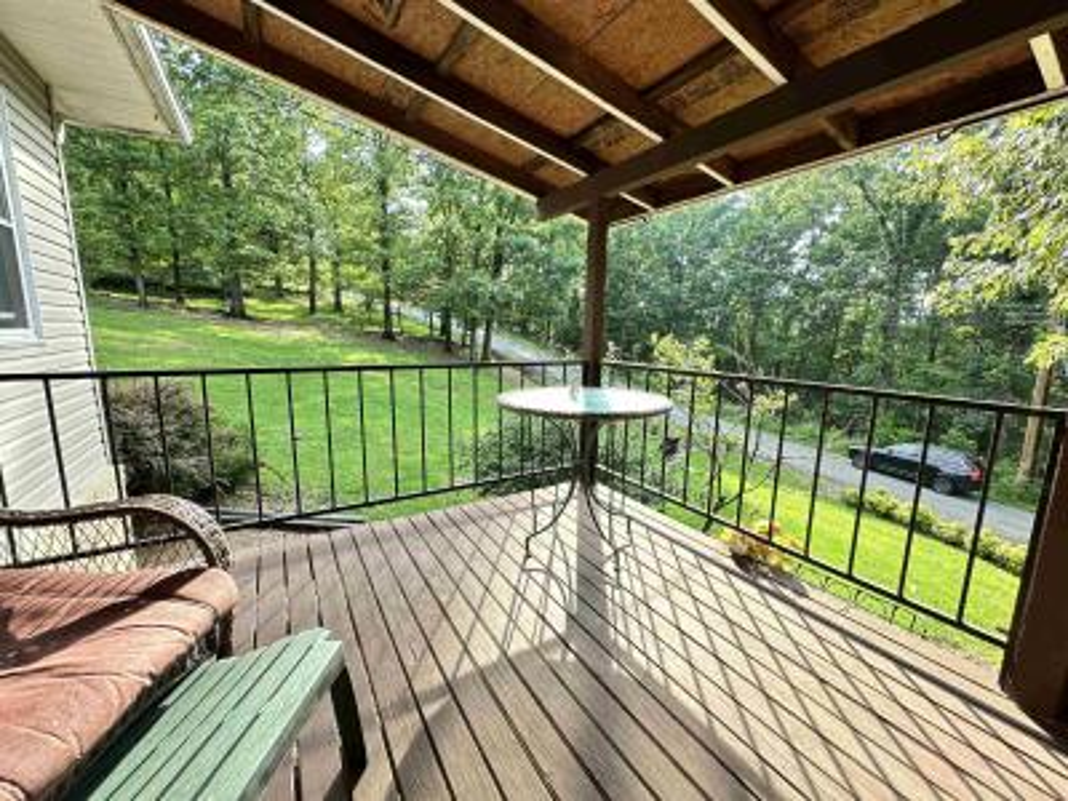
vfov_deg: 85.7
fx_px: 432
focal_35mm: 14
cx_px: 534
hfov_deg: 102.1
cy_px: 400
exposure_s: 1/99
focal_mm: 2.22
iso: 80
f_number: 2.2
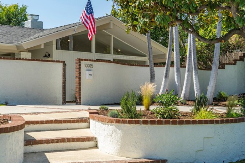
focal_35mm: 64
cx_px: 84
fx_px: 435
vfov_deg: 21.2
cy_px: 82
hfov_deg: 31.2
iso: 320
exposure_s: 1/320
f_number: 9
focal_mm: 43
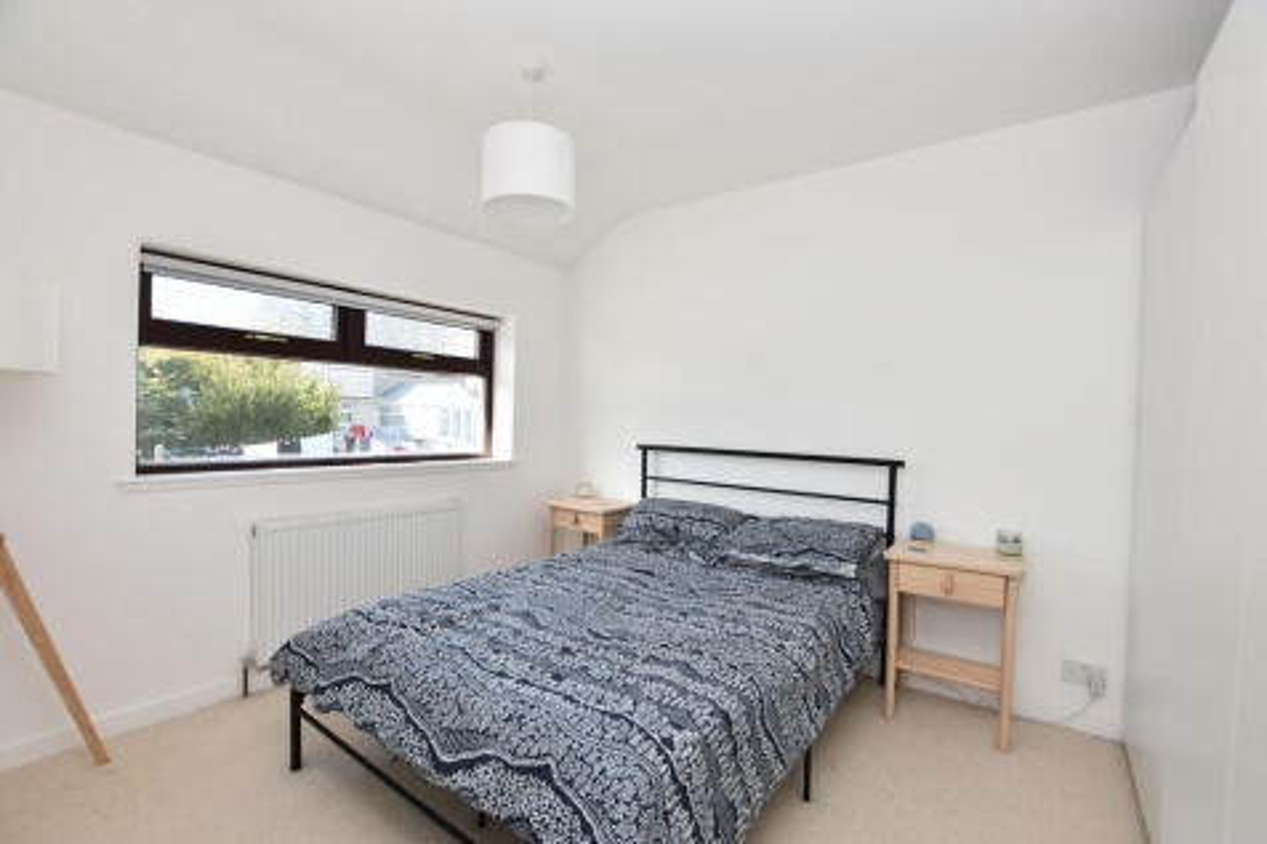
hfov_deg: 100.4
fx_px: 528
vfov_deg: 77.3
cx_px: 634
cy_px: 422
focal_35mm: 15
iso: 200
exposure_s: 1/125
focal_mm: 10
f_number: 5.6
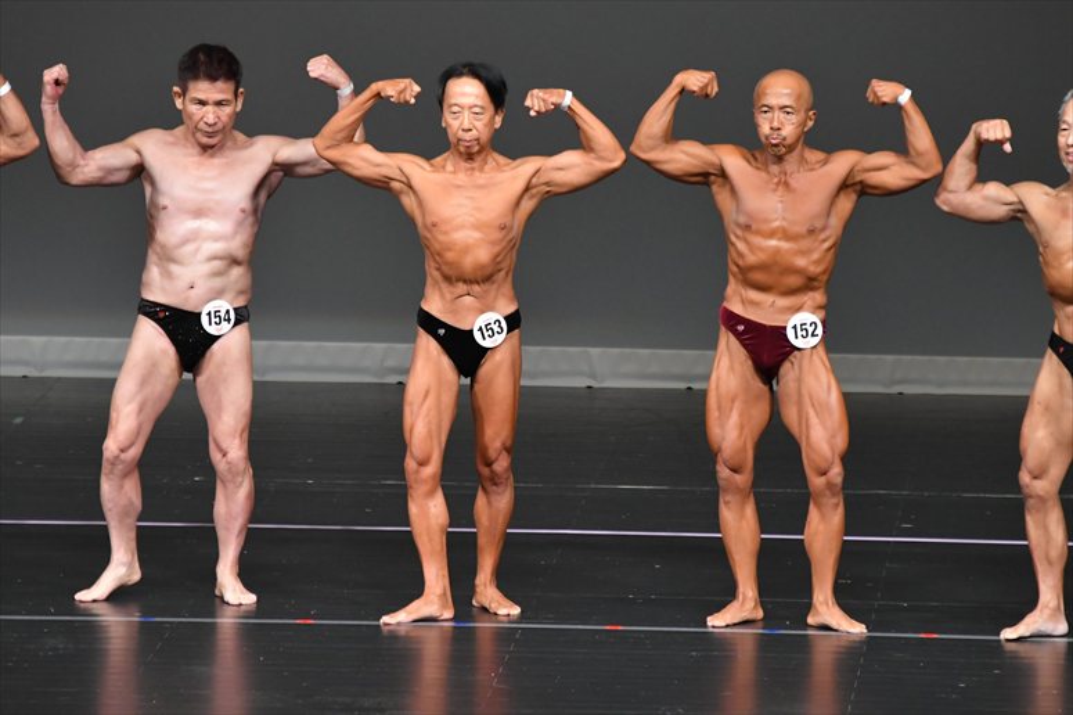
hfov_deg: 6.0
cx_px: 536
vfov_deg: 4.0
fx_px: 10278
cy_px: 358
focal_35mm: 345
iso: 4000
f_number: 5.6
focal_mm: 230
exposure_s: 1/400
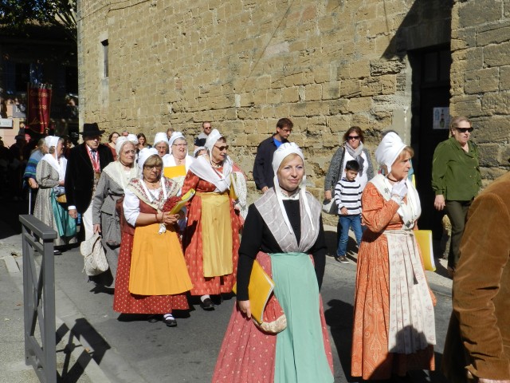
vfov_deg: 31.5
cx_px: 255
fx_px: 678
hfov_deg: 41.2
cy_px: 192
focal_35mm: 46
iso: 160
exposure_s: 1/800
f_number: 5.6
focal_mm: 8.1
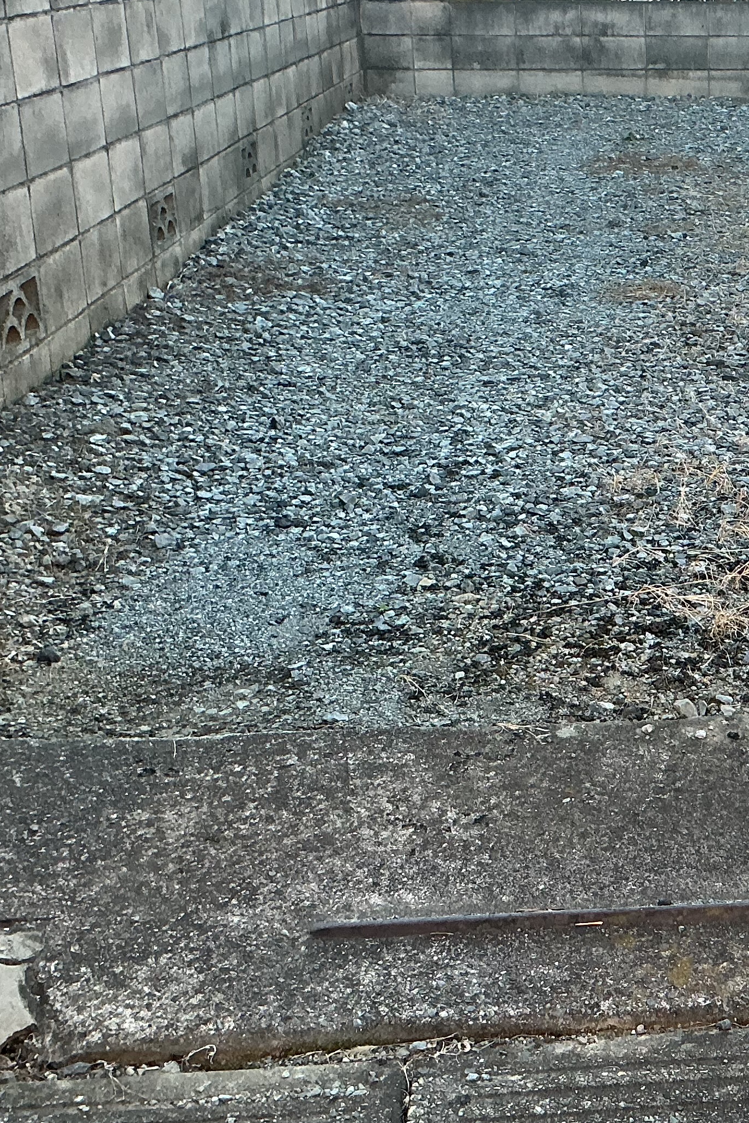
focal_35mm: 59
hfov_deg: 21.9
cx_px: 807
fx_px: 1841
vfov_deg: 33.9
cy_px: 567
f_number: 1.8
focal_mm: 3
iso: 50
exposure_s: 1/120
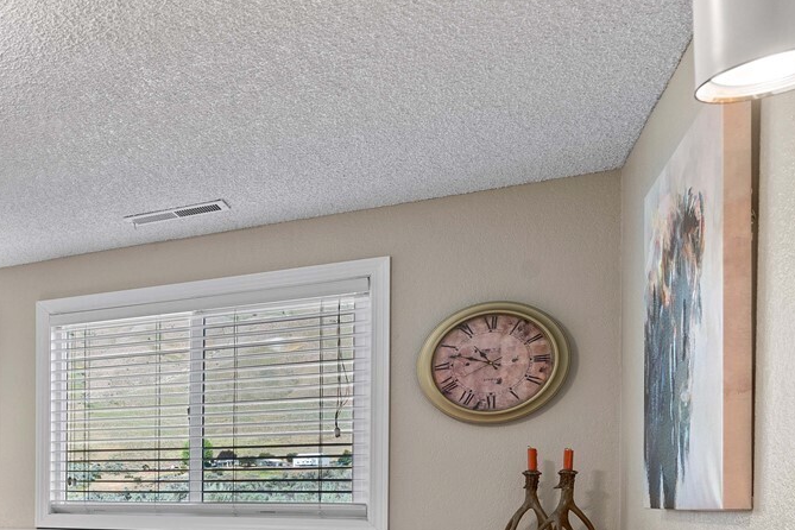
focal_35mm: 38
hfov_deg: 36.6
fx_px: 839
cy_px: 487
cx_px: -197
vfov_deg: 33.1
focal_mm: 15
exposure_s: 1/4
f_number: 8
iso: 200
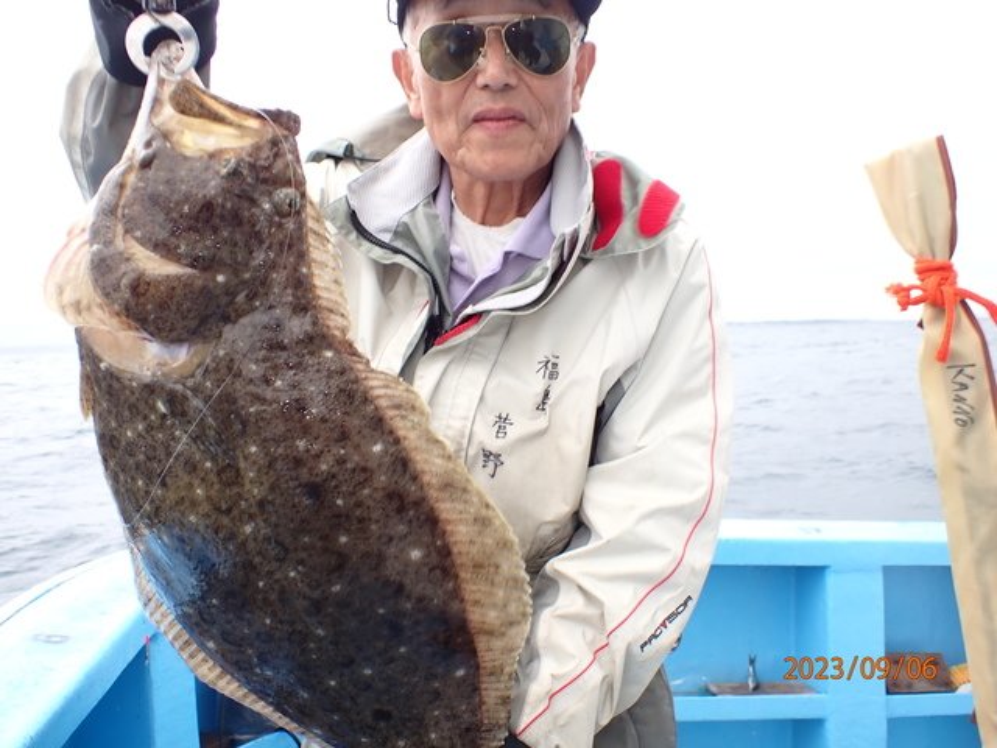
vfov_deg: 46.8
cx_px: 498
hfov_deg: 60.0
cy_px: 374
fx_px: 864
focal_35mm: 30
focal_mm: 5.4
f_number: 6.3
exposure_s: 1/30
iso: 100
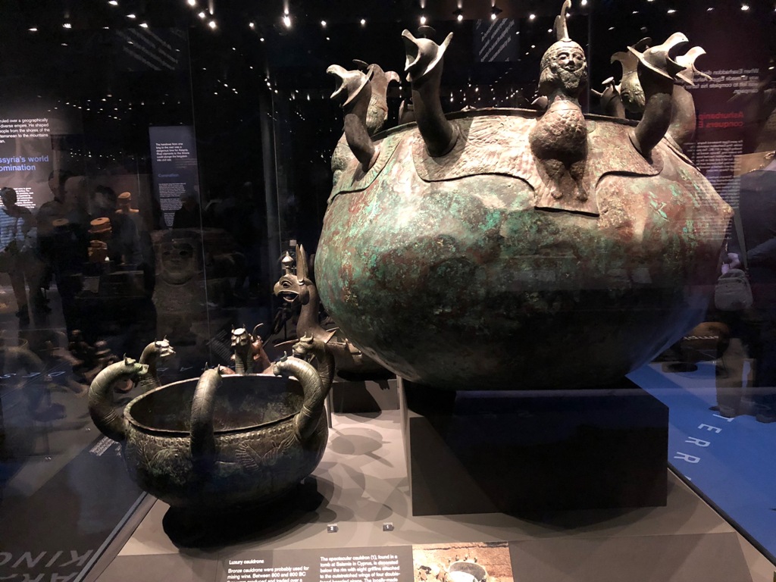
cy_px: 291
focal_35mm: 28
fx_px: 628
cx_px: 388
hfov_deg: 63.4
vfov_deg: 49.7
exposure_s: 1/4
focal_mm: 3.99
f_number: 1.8
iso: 125
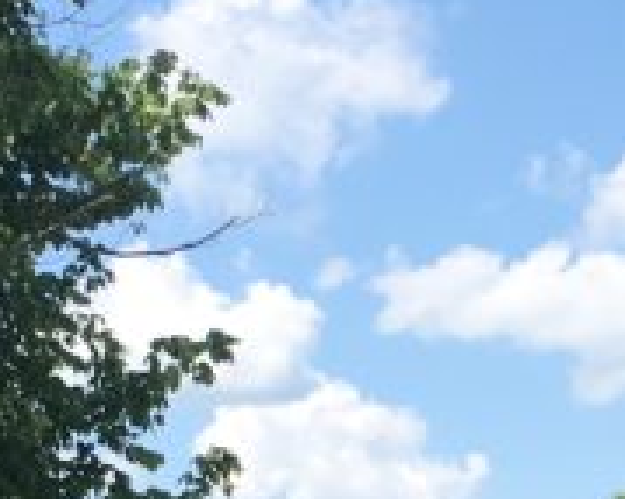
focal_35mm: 162
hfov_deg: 11.8
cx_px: 594
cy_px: 914
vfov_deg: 9.1
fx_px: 2995
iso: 25
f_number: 2.2
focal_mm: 4.15
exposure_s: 1/1350
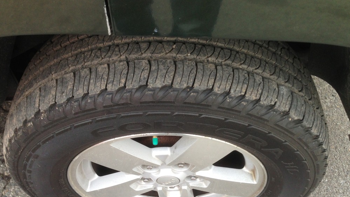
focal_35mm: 37
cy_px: 131
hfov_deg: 54.0
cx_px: 179
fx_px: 343
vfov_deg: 31.8
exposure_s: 1/120
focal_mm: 4.13
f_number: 2.4
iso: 64
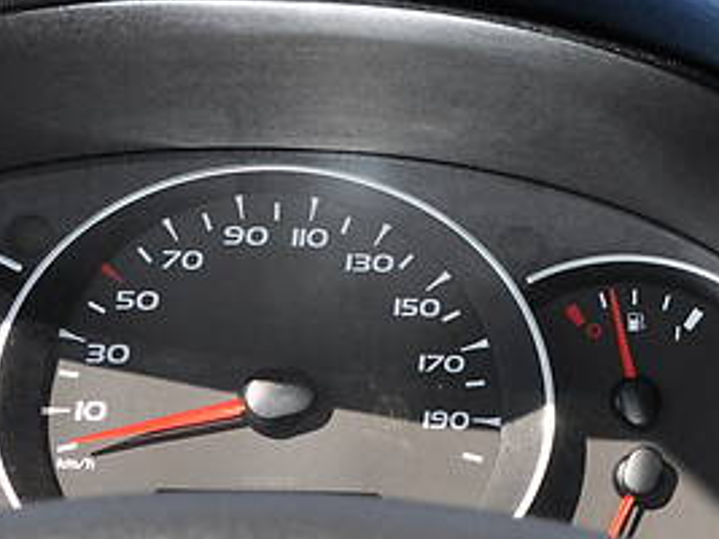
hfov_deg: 20.7
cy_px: 284
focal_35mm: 95
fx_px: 1972
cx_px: 318
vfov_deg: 15.5
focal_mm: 22
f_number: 9
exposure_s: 1/200
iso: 200
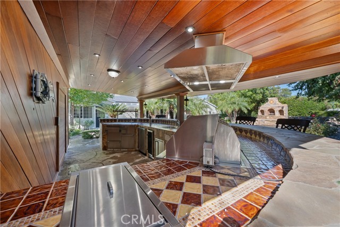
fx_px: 132
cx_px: 170
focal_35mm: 14
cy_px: 114
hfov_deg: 104.2
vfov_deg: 81.2
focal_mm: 14
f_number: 9
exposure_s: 1/3
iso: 100
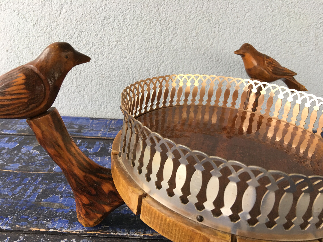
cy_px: 121
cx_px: 162
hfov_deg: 61.7
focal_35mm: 29
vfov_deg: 48.2
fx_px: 271
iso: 32
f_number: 2.2
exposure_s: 1/17
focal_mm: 4.15
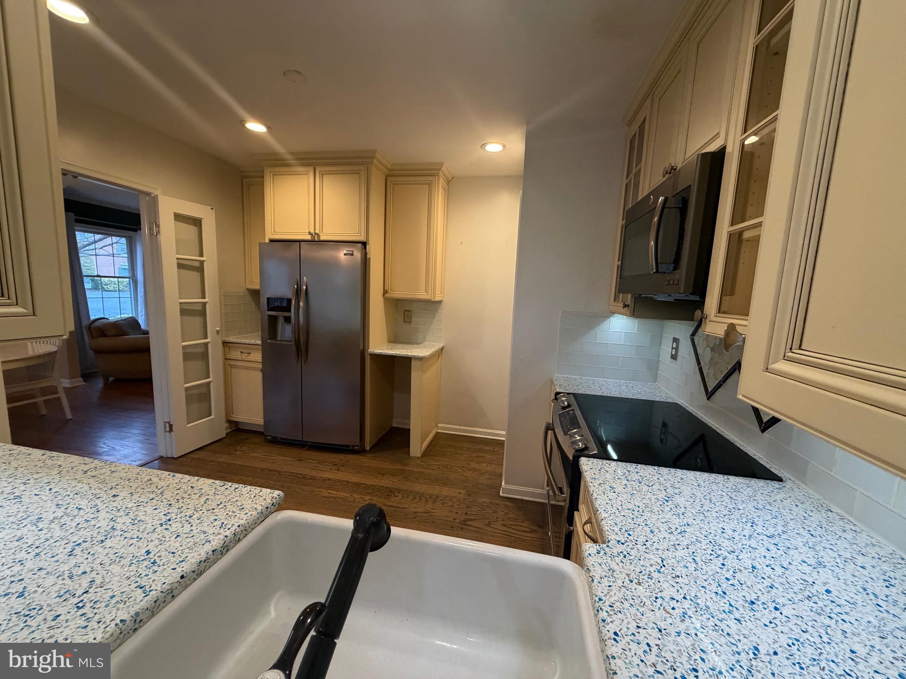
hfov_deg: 102.1
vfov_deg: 85.7
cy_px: 340
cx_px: 453
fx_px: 366
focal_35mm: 14
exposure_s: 1/60
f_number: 2.2
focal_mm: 2.22
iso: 320
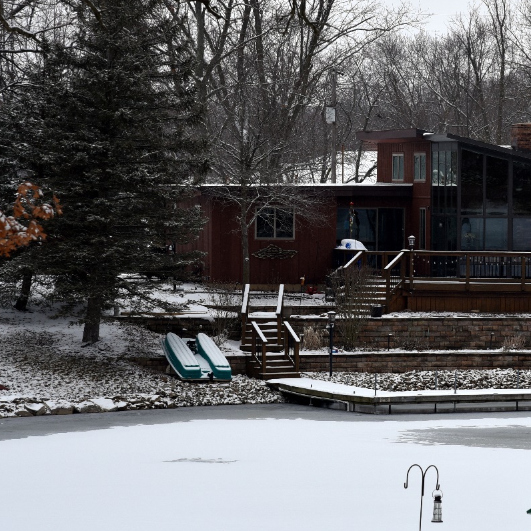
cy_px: 243
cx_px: 418
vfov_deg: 8.5
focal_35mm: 205
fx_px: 3558
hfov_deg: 8.5
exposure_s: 1/320
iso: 200
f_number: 9
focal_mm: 120
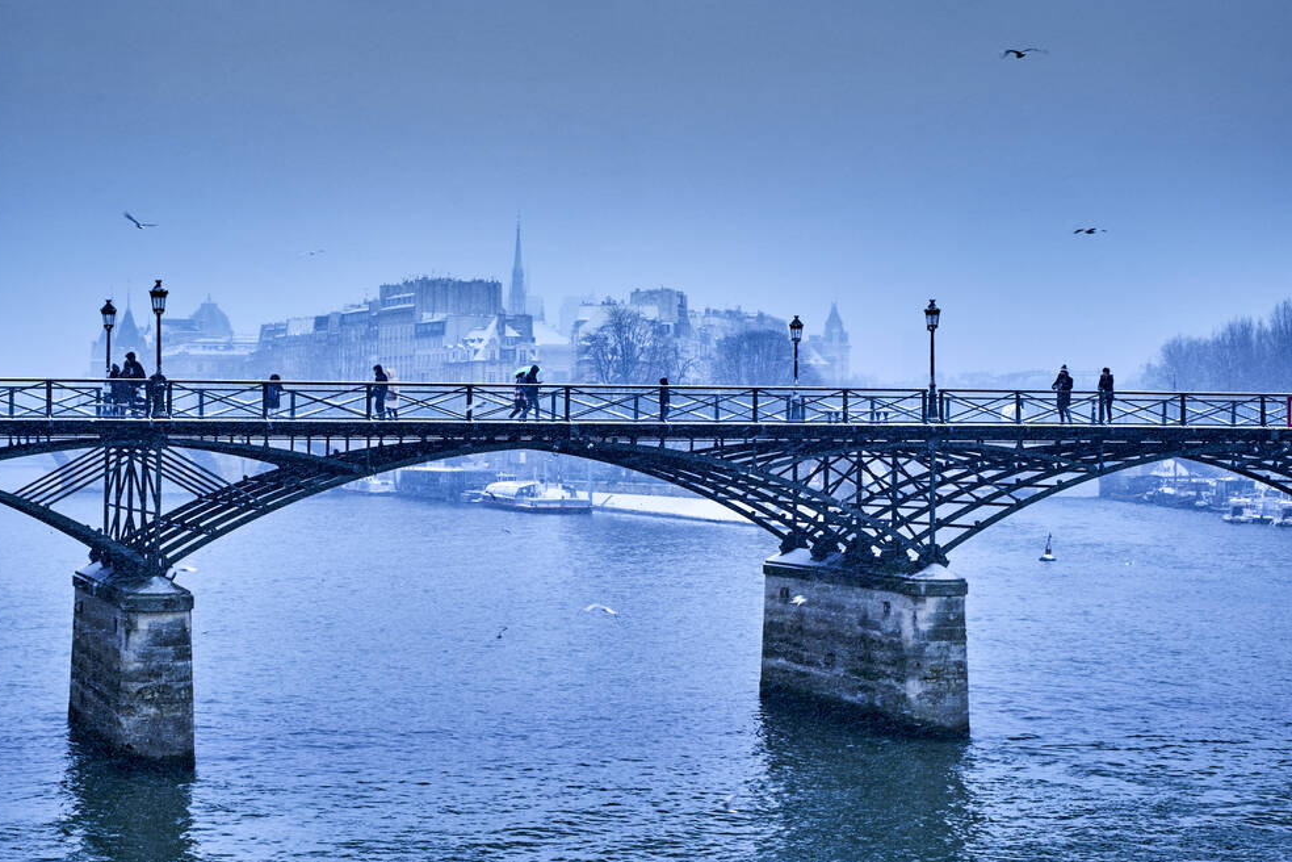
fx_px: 2261
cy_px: 426
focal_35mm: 63
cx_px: 637
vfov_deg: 21.6
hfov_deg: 31.9
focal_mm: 41.4
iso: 200
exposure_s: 1/60
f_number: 13
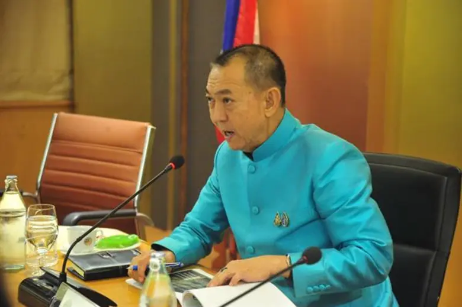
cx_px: 231
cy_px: 154
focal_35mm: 85
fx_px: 1090
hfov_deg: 23.9
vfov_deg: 16.1
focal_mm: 85
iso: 6400
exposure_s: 1/90
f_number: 5.6
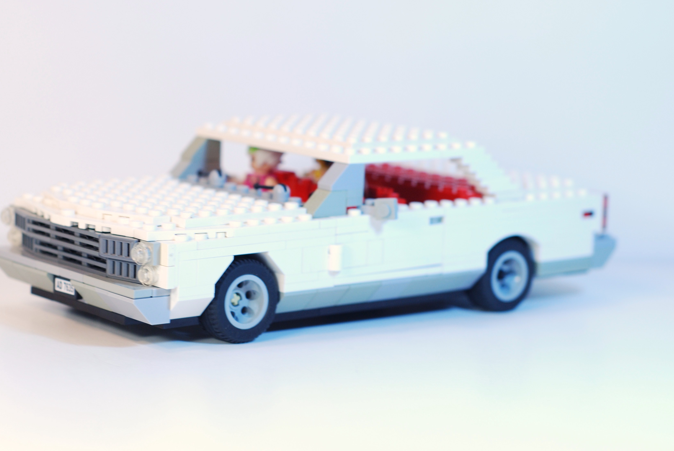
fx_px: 1650
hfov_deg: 23.1
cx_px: 344
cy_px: 255
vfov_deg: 15.6
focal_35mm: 88
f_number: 4
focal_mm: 50
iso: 200
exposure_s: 1/50
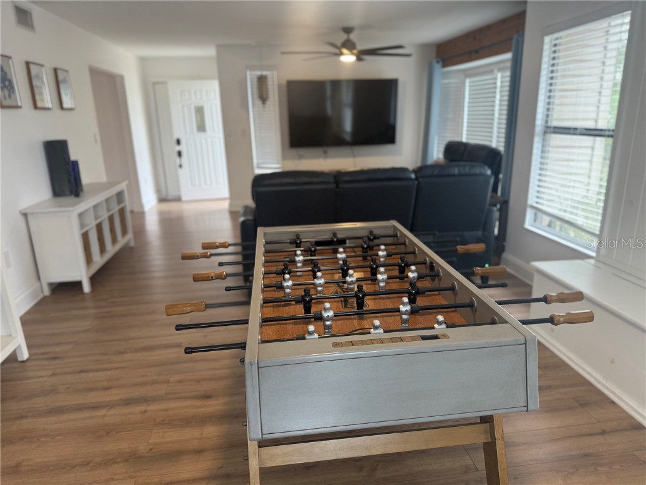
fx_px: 448
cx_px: 323
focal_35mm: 24
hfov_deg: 71.6
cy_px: 242
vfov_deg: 56.8
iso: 125
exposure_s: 1/60
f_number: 1.78
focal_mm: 6.76
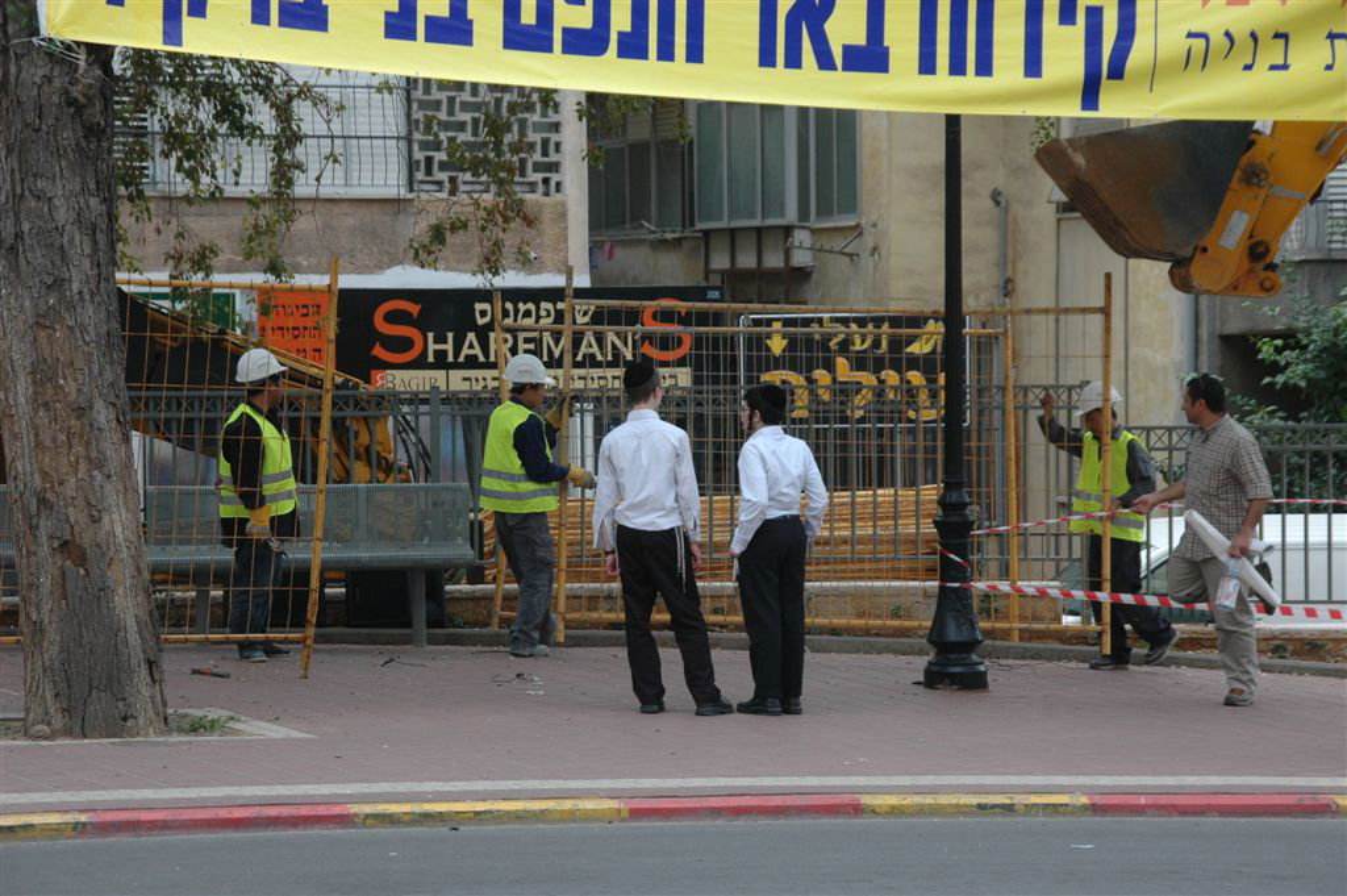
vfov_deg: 11.7
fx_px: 4374
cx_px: 674
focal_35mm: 117
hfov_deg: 17.5
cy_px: 448
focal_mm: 78
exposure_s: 1/250
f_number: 8
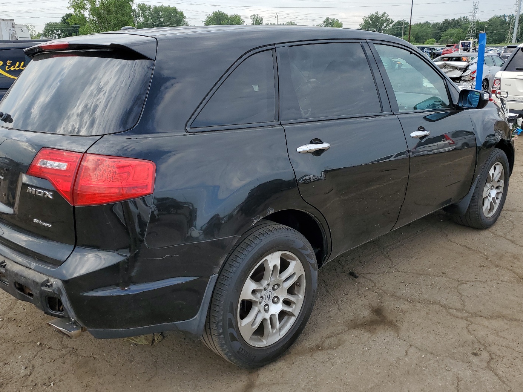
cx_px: 239
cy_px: 192
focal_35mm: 30
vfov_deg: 46.8
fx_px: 453
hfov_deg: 59.9
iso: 50
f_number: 1.5
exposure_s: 1/1000
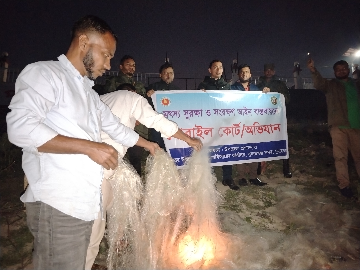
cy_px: 135
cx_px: 180
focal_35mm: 24
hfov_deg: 71.6
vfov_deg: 56.8
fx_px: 250
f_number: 1.75
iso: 10432
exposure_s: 1/14.3
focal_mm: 5.25
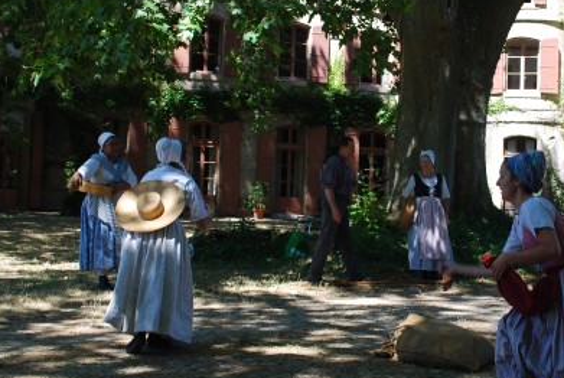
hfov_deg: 33.4
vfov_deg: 23.0
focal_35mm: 59
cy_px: 155
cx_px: 404
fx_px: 926
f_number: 5.6
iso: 110
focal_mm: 24
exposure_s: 1/125
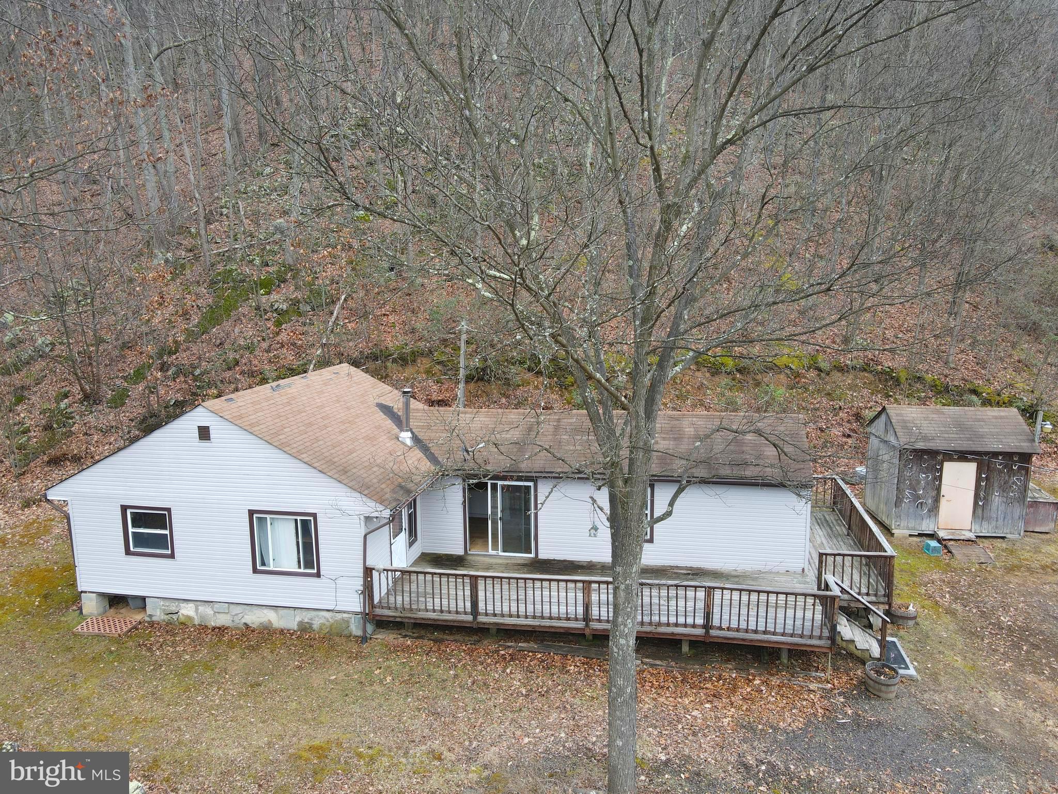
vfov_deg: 56.8
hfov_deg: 71.6
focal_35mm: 24
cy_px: 397
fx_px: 734
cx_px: 529
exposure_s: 1/30
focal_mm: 4.5
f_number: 2.8
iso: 100
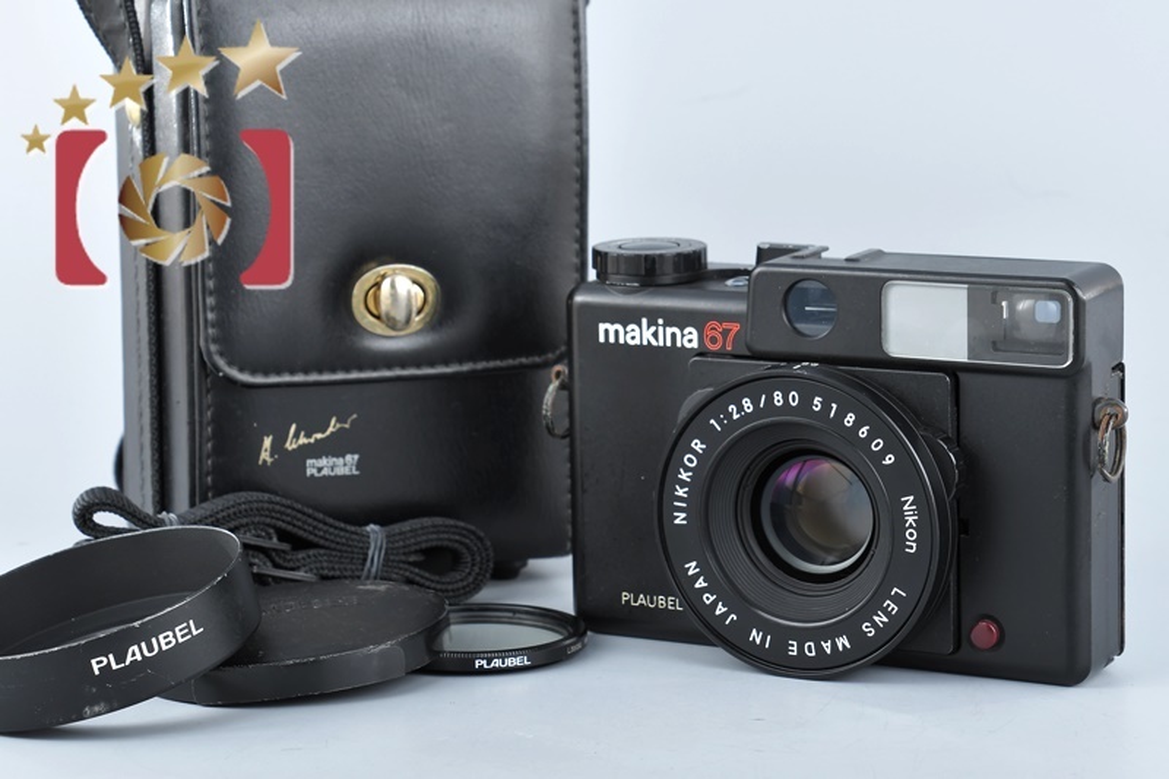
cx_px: 584
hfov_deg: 17.5
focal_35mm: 117
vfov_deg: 11.7
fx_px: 3798
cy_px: 390
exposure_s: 1/250
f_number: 11
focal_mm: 78
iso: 400
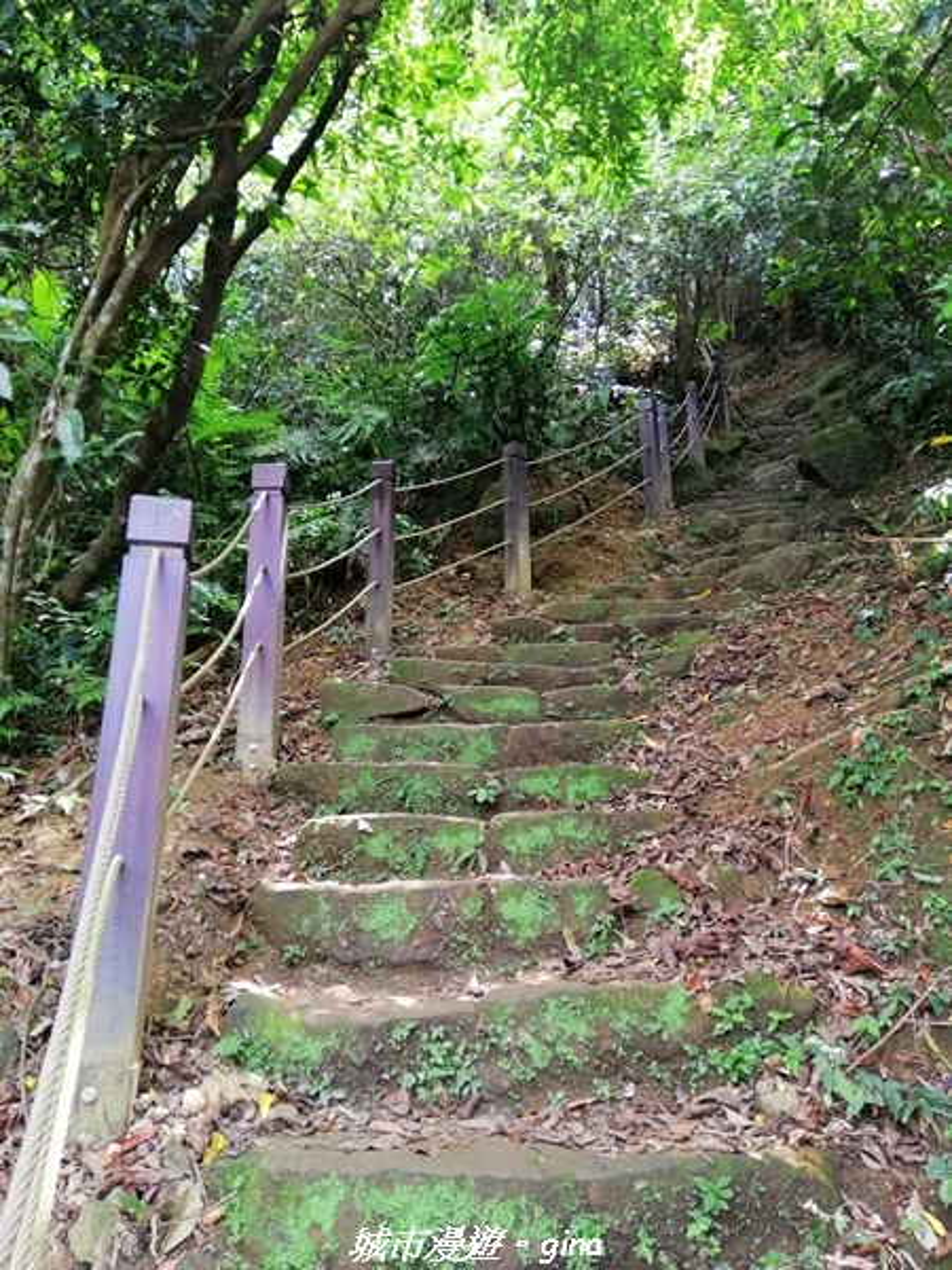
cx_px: 476
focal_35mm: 26
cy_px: 635
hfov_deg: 53.1
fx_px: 953
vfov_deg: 67.3
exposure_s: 1/30
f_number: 2.2
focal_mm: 3.81
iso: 160
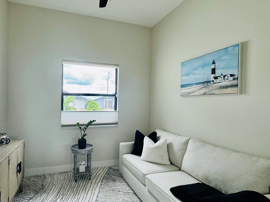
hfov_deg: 83.4
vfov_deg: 68.7
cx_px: 105
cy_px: 104
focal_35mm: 19
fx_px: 148
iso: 64
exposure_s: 1/120
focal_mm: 2.22
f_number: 2.2
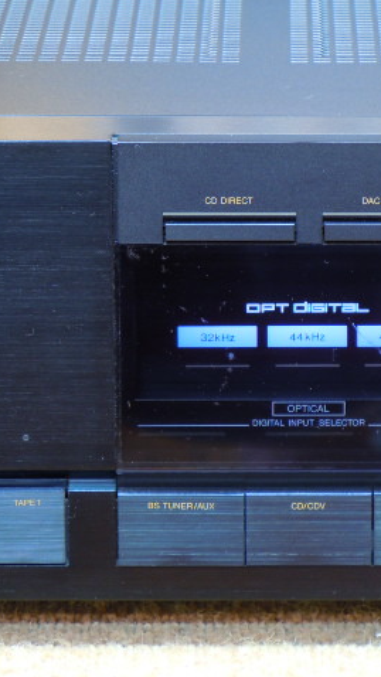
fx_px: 4560
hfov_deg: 4.8
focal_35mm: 254
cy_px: 338
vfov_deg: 8.5
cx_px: 356
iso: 100
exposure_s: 1.3
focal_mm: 31.4
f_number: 4.6
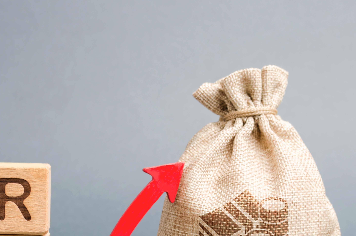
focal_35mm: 107
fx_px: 1056
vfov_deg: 12.7
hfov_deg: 19.1
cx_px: 158
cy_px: 200
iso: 100
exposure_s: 1/100
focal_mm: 42
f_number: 7.1
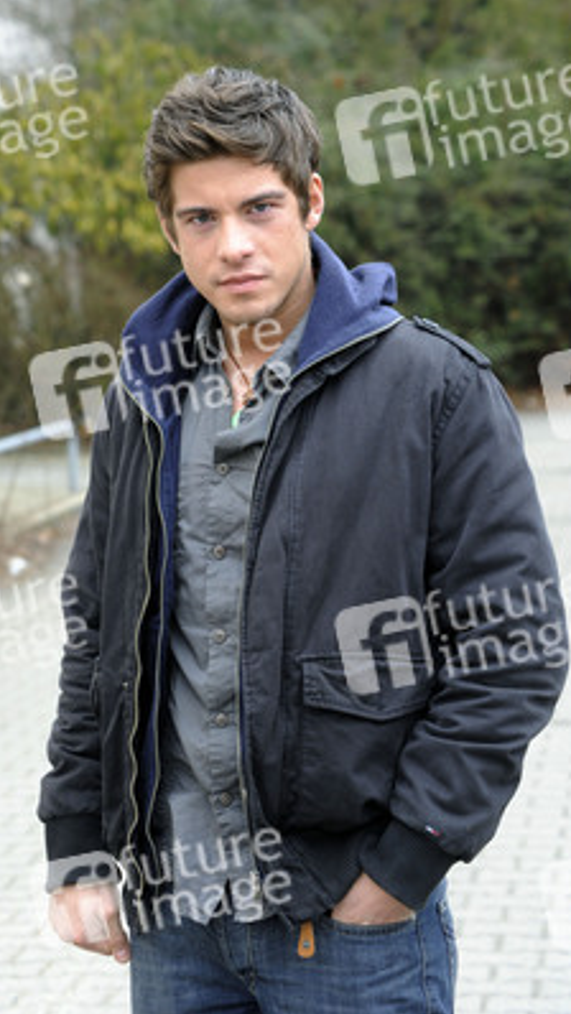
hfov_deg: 12.1
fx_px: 2691
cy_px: 507
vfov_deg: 21.4
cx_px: 235
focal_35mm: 100
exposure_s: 1/250
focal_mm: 95
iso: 1250
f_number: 8
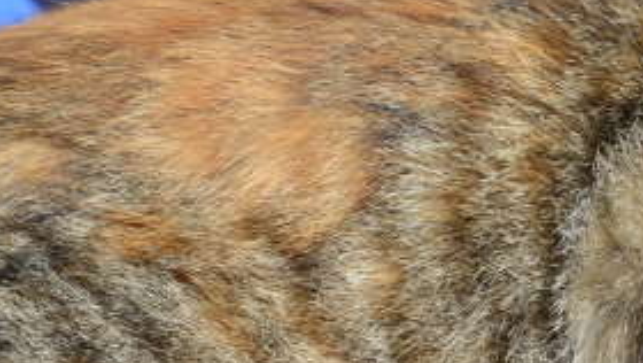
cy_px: 258
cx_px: 730
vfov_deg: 3.6
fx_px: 5733
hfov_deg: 6.4
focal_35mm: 336
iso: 100
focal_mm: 50
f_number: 5.6
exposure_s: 1/80
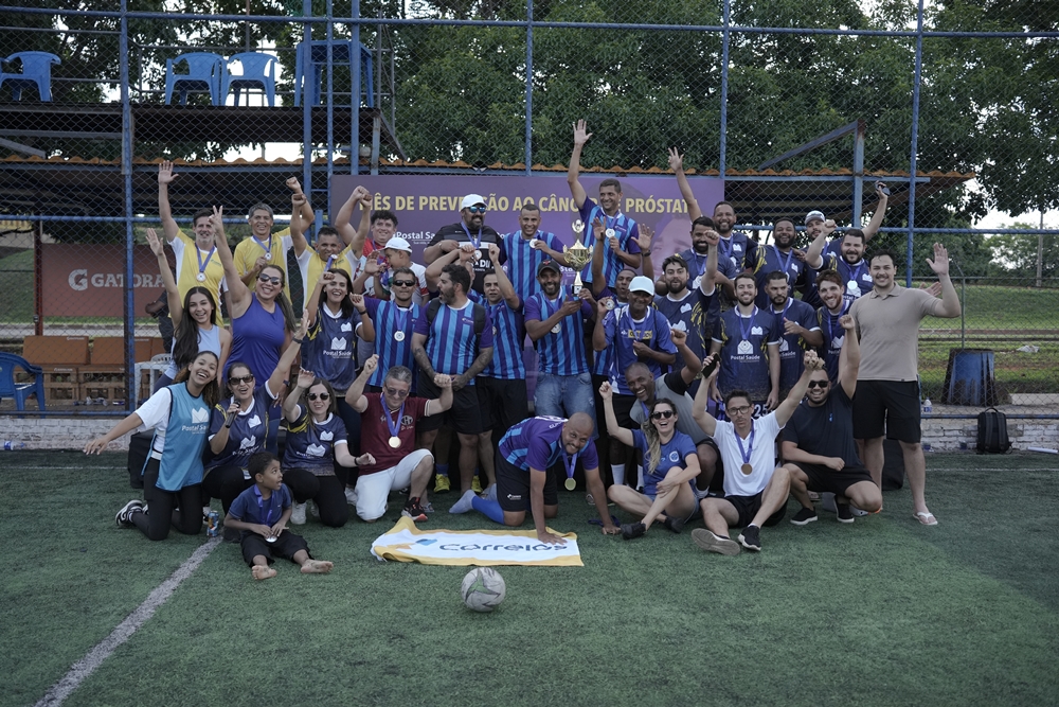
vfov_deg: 37.9
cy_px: 354
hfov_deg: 54.4
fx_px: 1030
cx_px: 530
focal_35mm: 35
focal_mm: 35
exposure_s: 1/5000
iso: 2000
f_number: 2.8
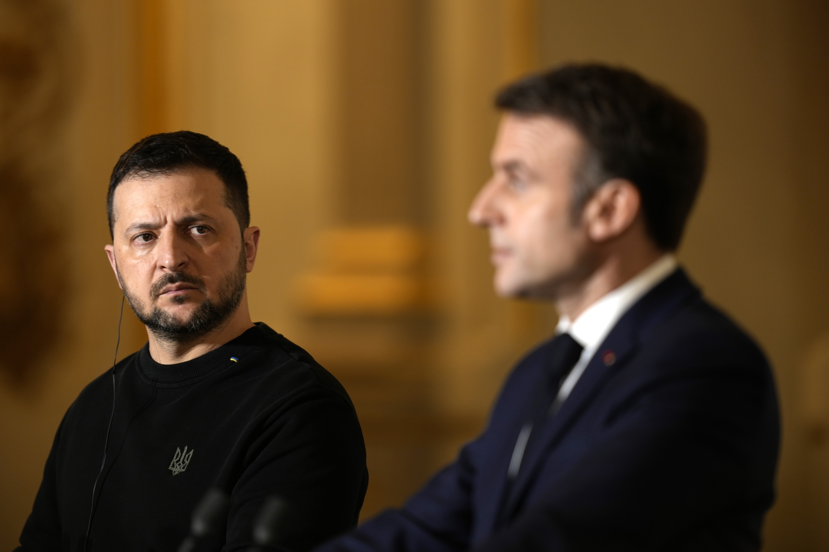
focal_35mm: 400
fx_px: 9210
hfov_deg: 5.2
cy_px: 276
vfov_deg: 3.4
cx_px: 414
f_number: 2.8
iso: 320
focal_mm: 400
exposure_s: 1/125
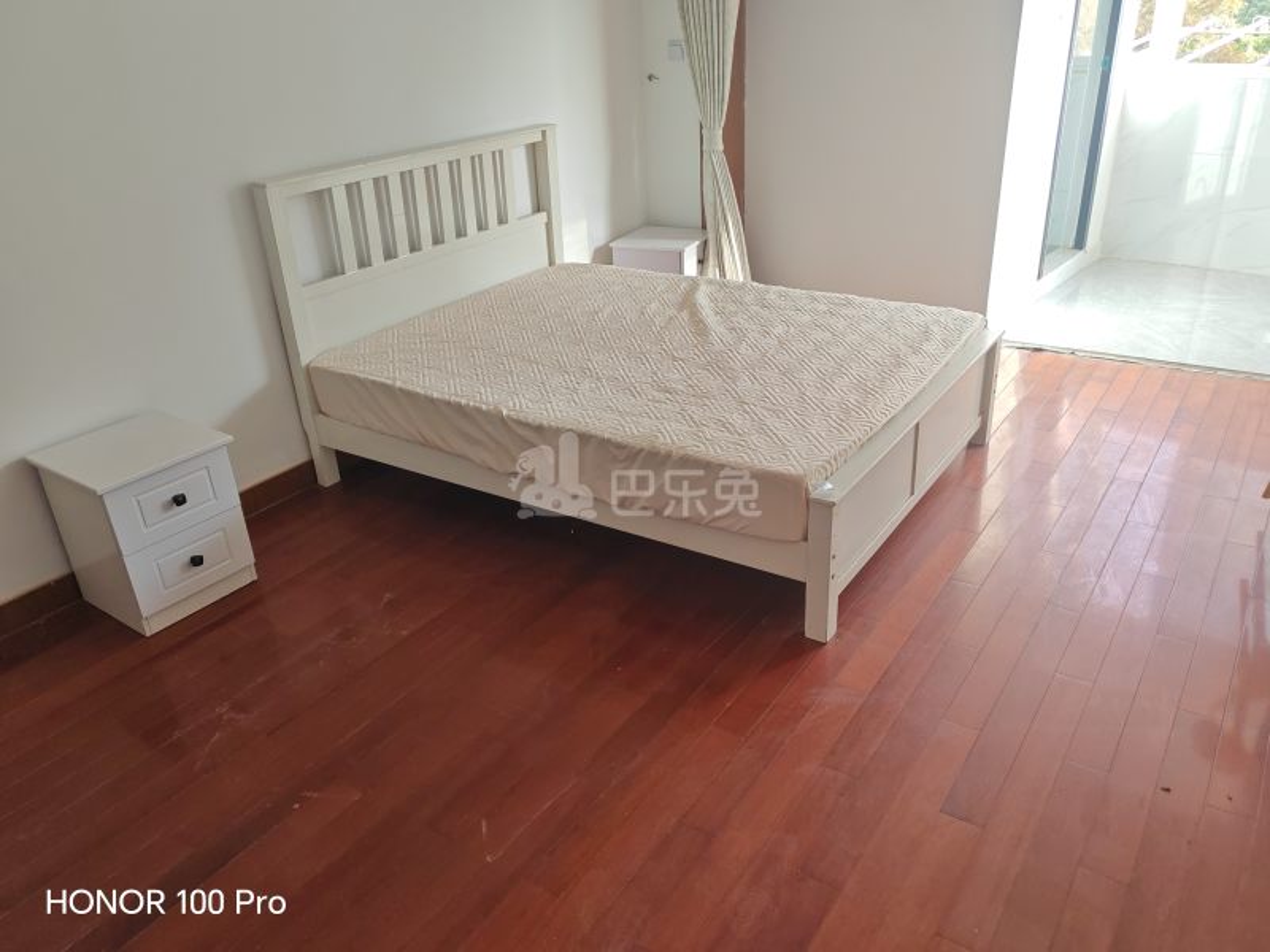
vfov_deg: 51.4
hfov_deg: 65.3
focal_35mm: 27
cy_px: 476
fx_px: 991
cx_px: 635
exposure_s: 1/100
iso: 50
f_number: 1.95
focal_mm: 5.52
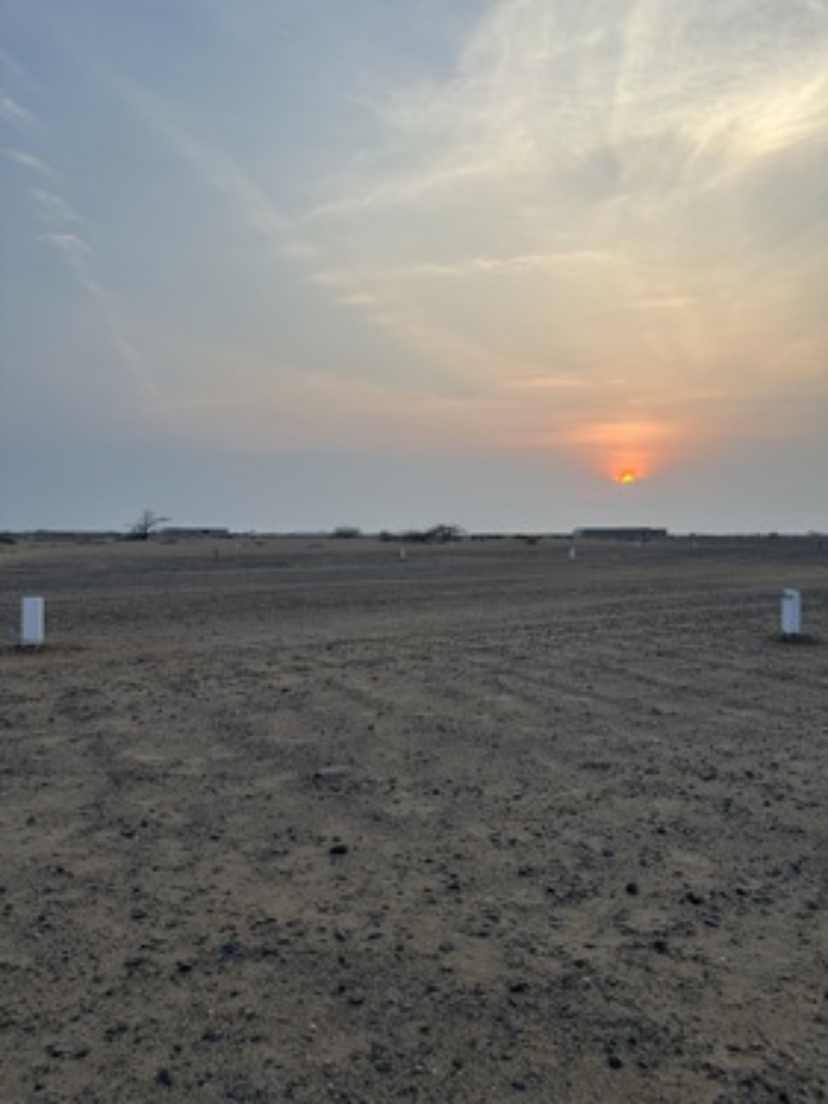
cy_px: 552
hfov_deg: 56.8
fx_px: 766
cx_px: 414
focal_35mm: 24
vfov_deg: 71.6
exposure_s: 1/1393
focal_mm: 6.86
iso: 80
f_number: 1.78
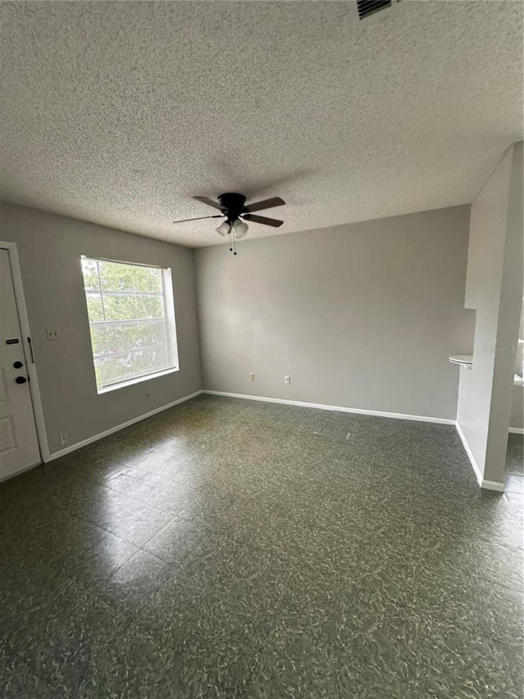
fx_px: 282
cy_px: 350
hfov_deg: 85.7
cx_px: 262
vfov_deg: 102.1
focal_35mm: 14
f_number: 2.2
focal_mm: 2.22
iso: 200
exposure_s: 1/99
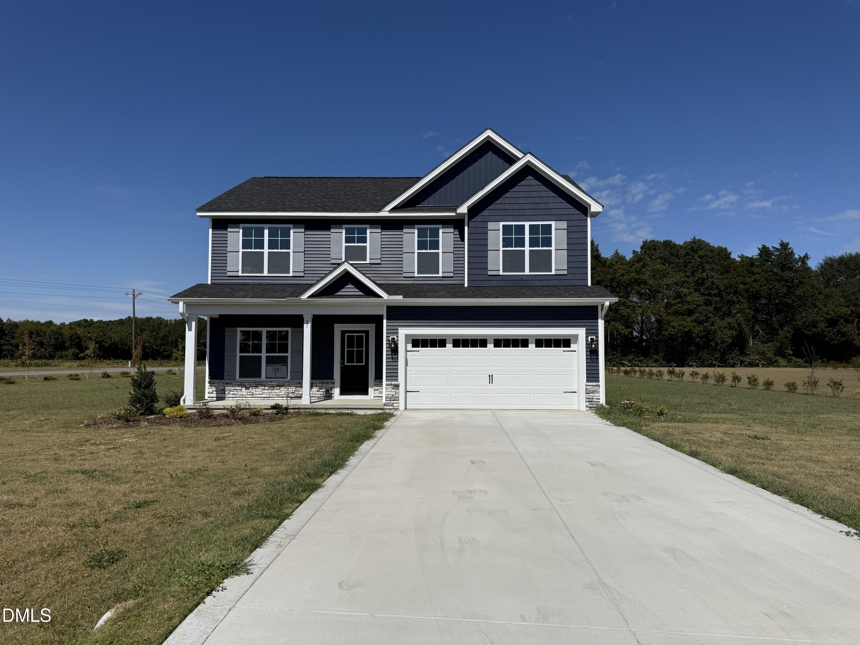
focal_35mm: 24
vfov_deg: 56.8
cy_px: 322
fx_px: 596
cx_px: 430
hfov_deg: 71.6
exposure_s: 1/10309
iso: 80
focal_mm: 6.76
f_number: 1.78
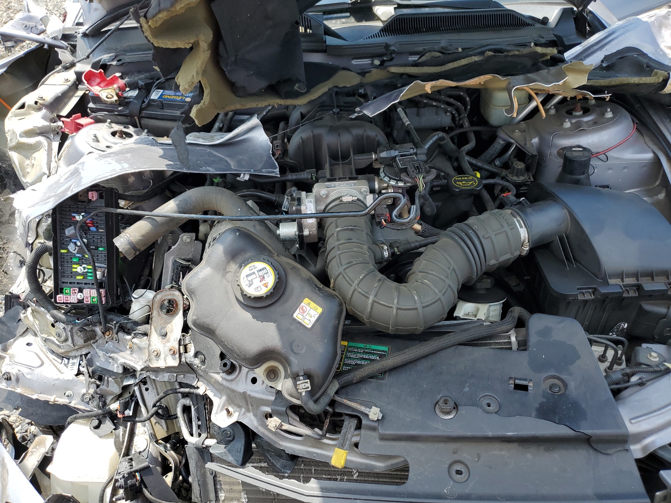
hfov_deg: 67.3
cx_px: 336
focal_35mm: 26
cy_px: 252
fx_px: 504
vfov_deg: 53.1
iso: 50
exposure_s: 1/1000
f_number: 1.5
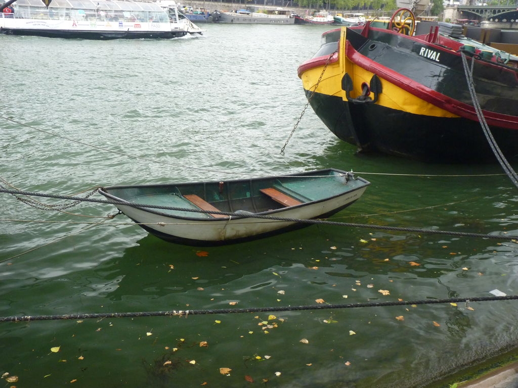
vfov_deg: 33.6
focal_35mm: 43
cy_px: 194
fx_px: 643
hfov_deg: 43.9
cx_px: 259
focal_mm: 7.6
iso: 320
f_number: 3
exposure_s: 1/200
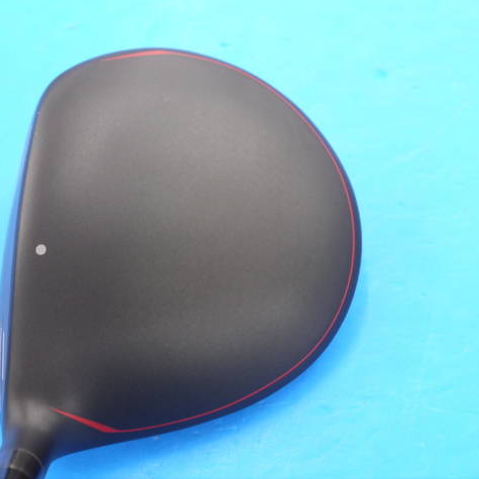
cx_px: 195
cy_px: 239
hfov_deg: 17.4
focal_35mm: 100
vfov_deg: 17.4
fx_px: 1566
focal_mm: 42
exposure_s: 1/50
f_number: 5.6
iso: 800
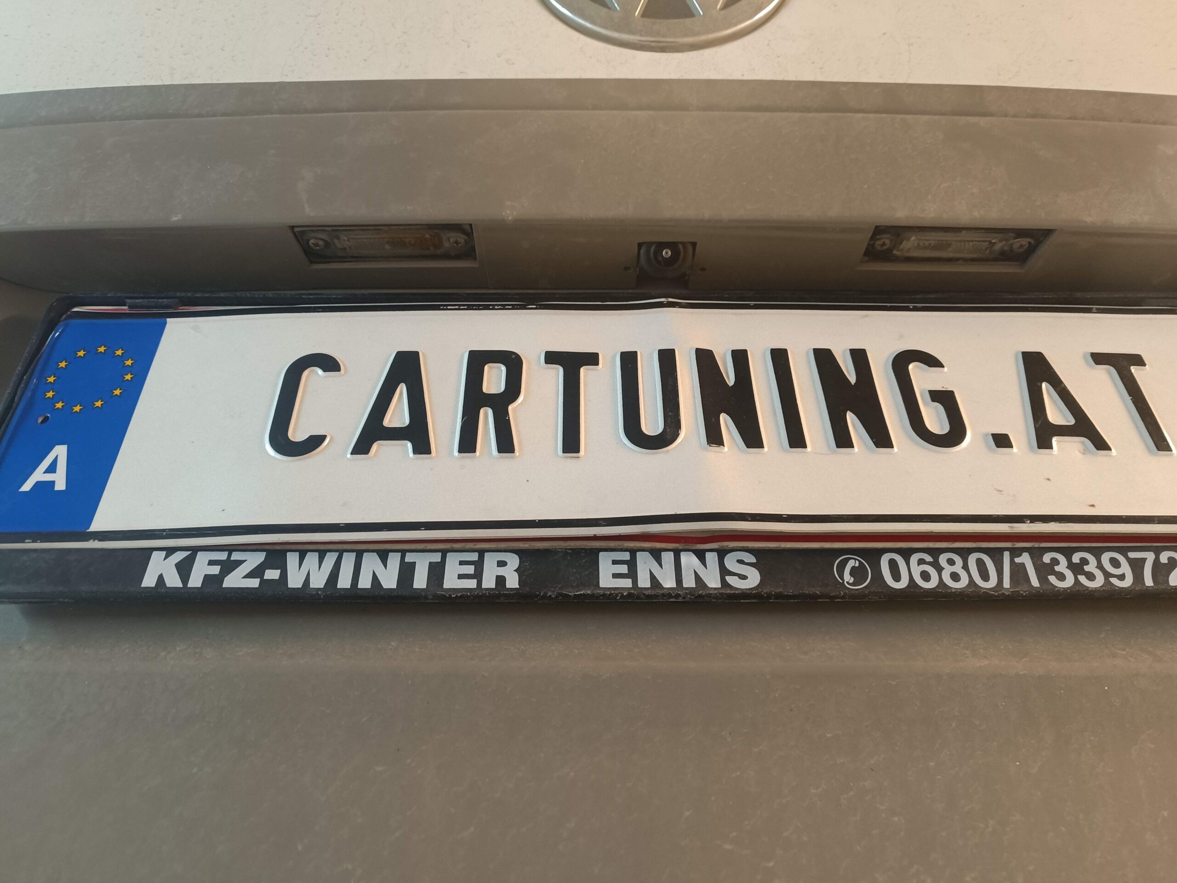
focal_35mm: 24
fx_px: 816
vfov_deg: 56.8
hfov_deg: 71.6
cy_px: 442
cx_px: 588
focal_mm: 5.59
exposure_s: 1/25
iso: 1146
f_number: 1.88
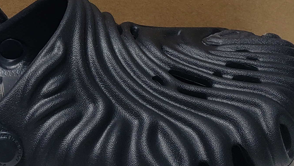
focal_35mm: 85
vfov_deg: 13.8
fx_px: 663
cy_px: -34
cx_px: -15
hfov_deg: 23.7
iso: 50
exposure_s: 1/312
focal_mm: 4.3
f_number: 1.5
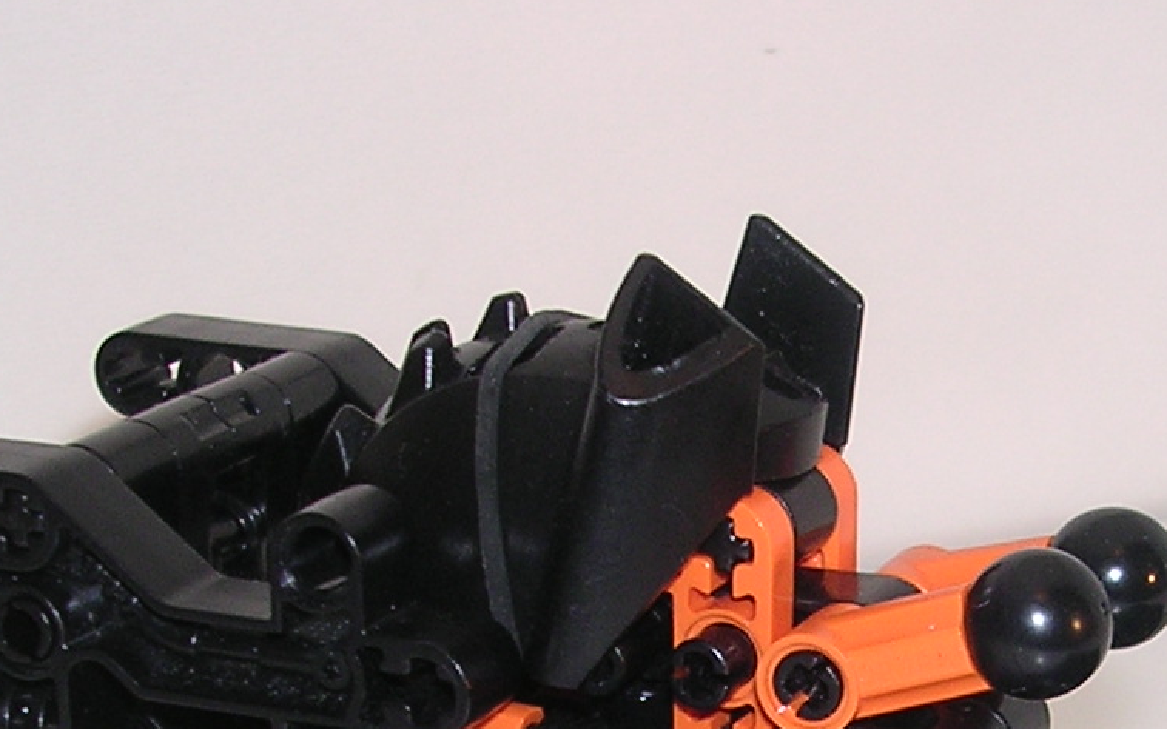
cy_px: 842
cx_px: 965
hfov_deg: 18.9
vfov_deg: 11.8
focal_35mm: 109
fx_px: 3466
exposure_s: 1/60.1
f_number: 2.8
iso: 100
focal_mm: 5.8
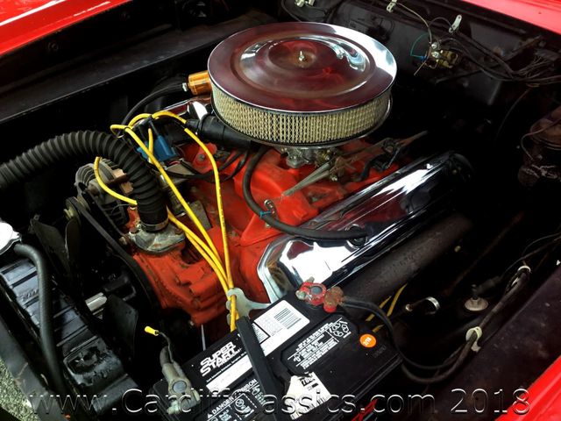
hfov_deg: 58.4
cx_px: 280
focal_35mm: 31
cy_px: 210
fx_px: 502
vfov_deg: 45.4
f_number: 2.4
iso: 40
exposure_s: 1/120
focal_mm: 3.3
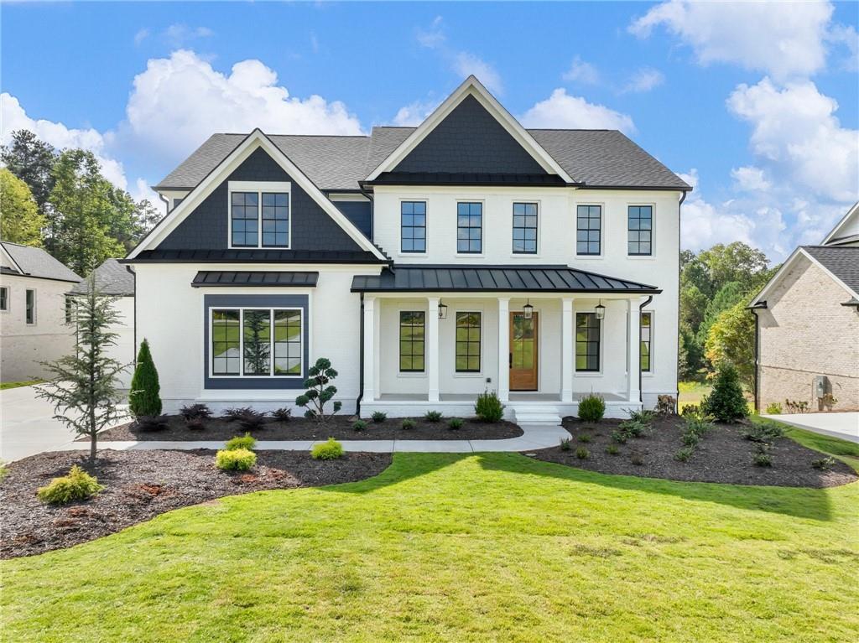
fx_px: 595
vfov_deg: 56.8
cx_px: 430
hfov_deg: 71.6
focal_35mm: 24
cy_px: 322
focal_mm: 12.29
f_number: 8
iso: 200
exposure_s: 1/240
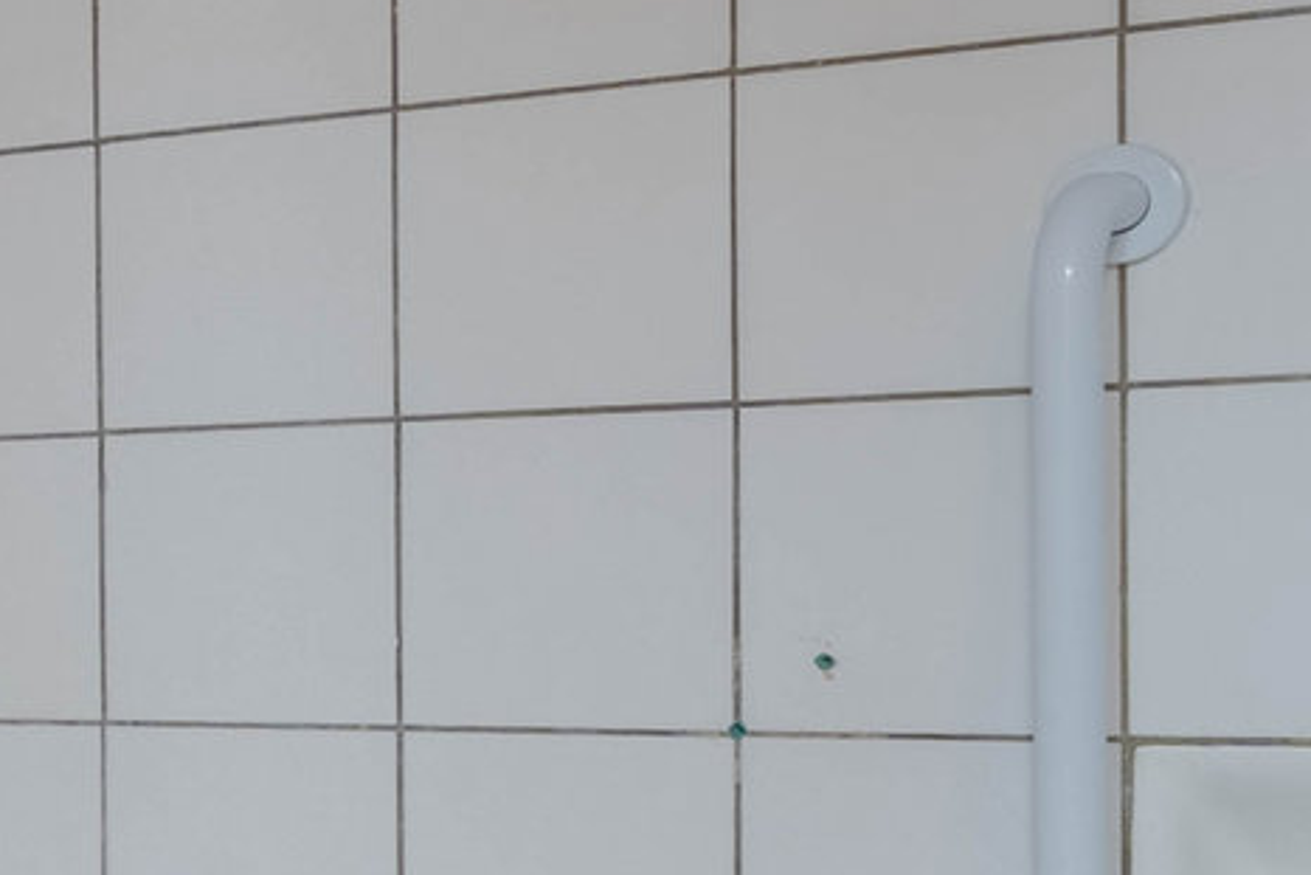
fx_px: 3752
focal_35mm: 103
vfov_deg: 13.2
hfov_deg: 14.7
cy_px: 675
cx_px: -1598
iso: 250
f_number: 8
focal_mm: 16
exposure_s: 1/80
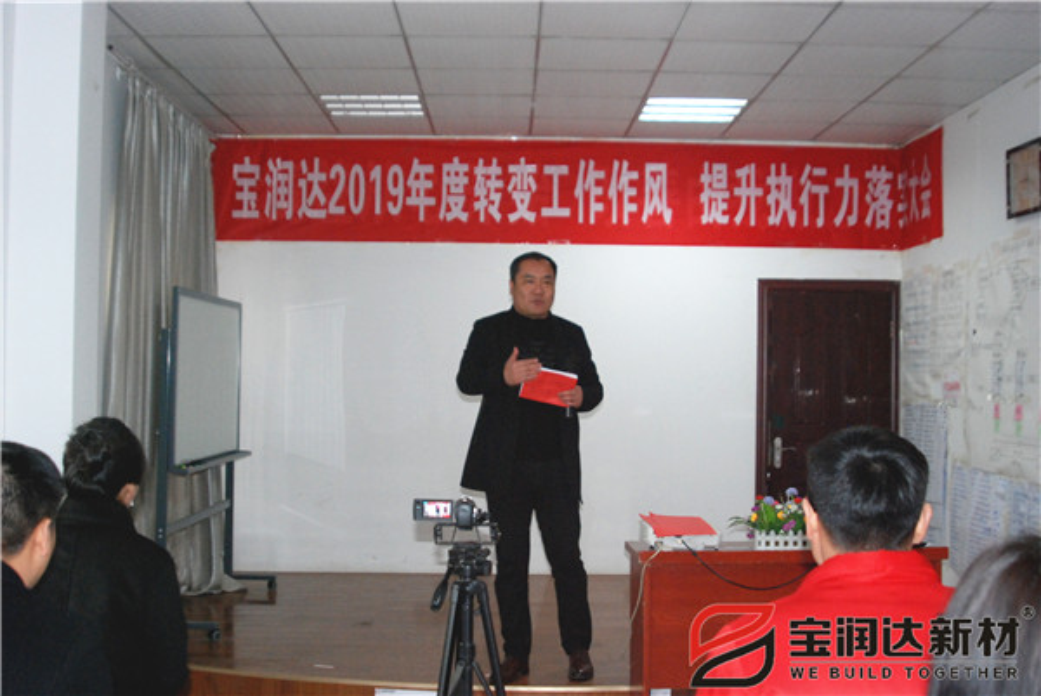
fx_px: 1215
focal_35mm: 42
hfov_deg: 46.4
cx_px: 520
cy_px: 348
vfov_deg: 31.9
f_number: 5
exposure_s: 1/60
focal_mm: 28
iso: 1000
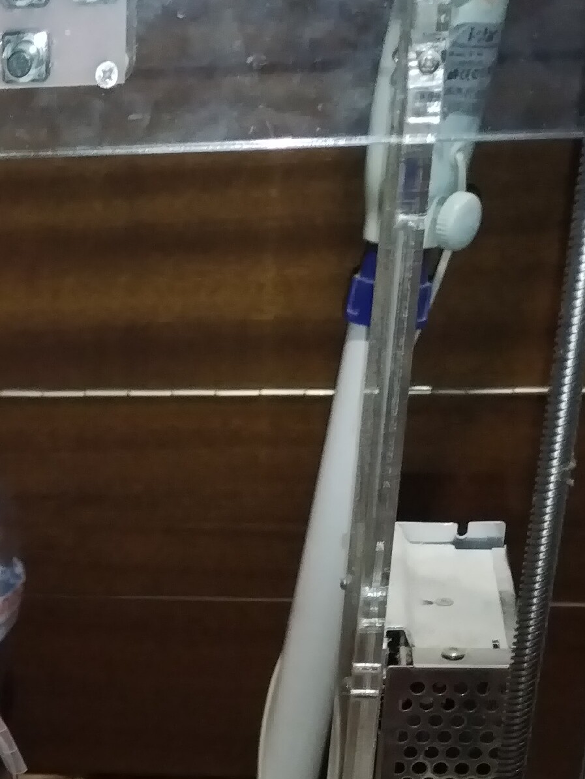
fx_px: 1959
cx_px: -180
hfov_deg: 16.1
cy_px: 1036
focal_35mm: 87
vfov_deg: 20.4
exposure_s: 1/25
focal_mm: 4.75
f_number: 1.8
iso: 766
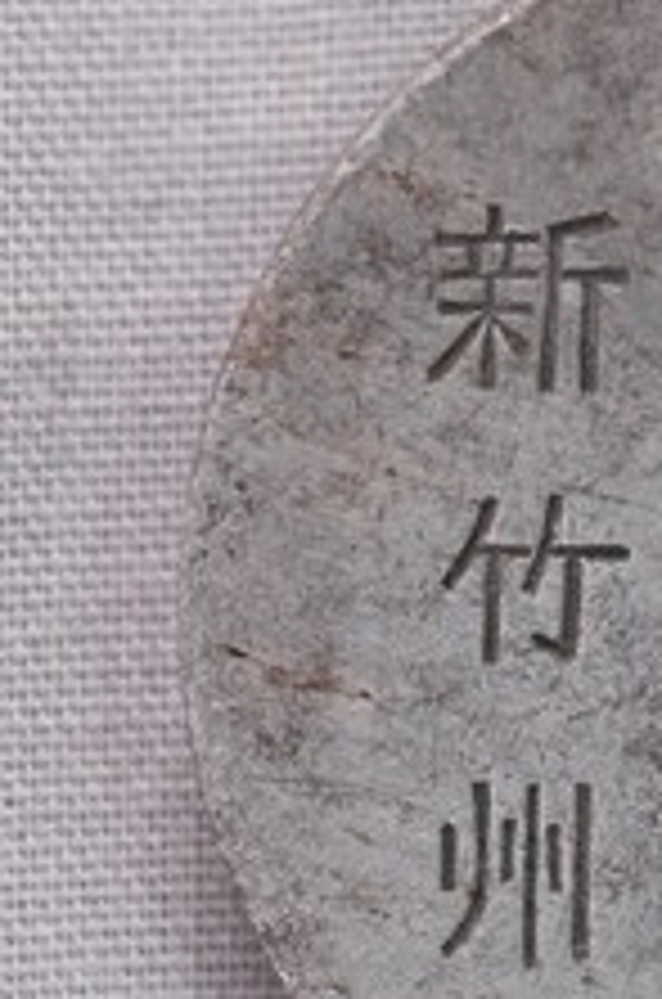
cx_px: 880
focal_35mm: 260
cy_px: 544
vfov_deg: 7.9
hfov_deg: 5.2
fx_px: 7205
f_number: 7.1
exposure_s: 1/13
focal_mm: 60
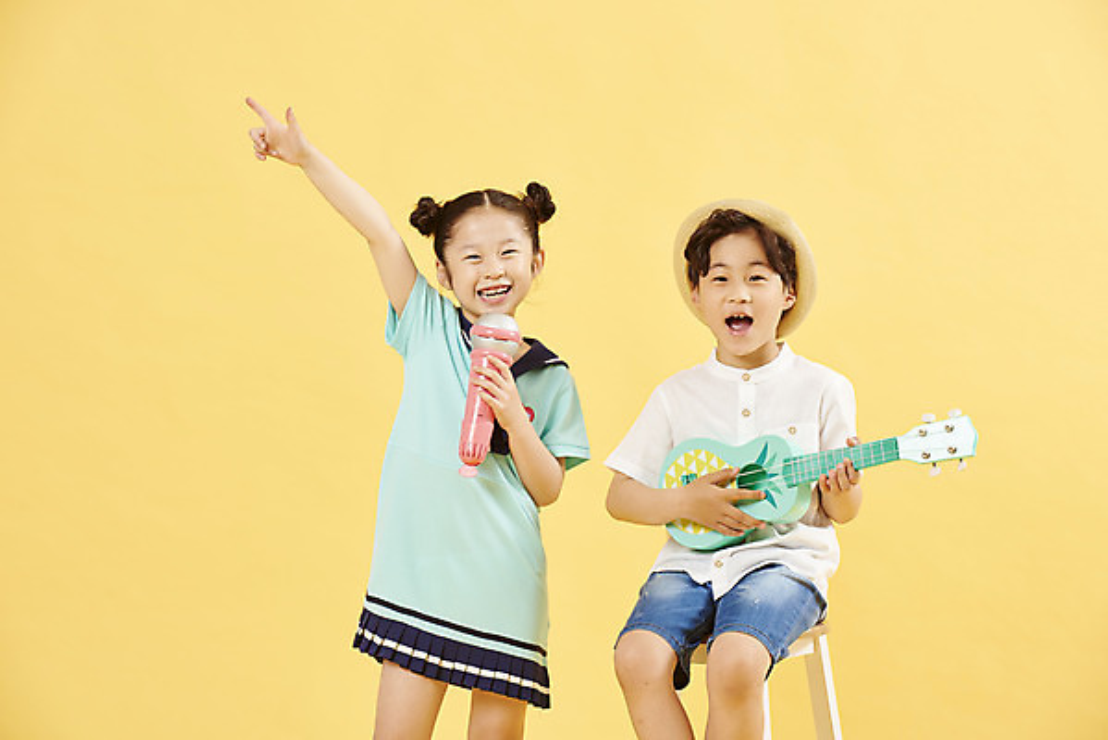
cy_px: 370
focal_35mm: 120
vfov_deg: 11.4
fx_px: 3695
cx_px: 554
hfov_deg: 17.1
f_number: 8
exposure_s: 1/125
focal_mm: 120
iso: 125
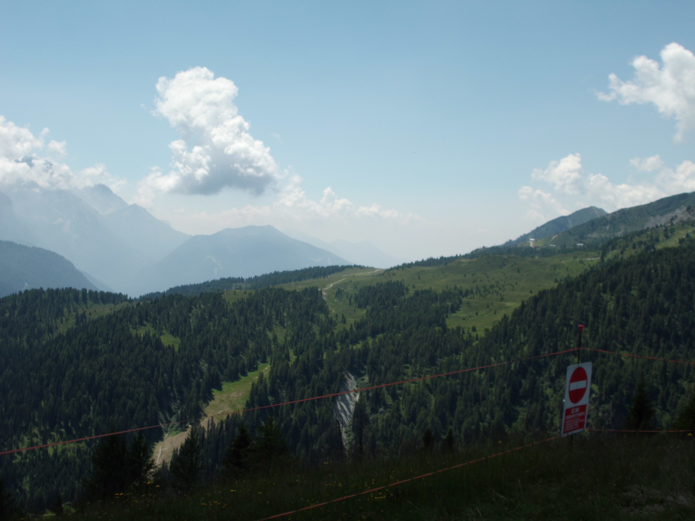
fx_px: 1004
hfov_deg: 38.2
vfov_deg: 29.1
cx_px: 348
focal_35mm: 50
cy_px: 260
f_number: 4.5
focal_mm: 9
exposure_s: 1/640
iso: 64
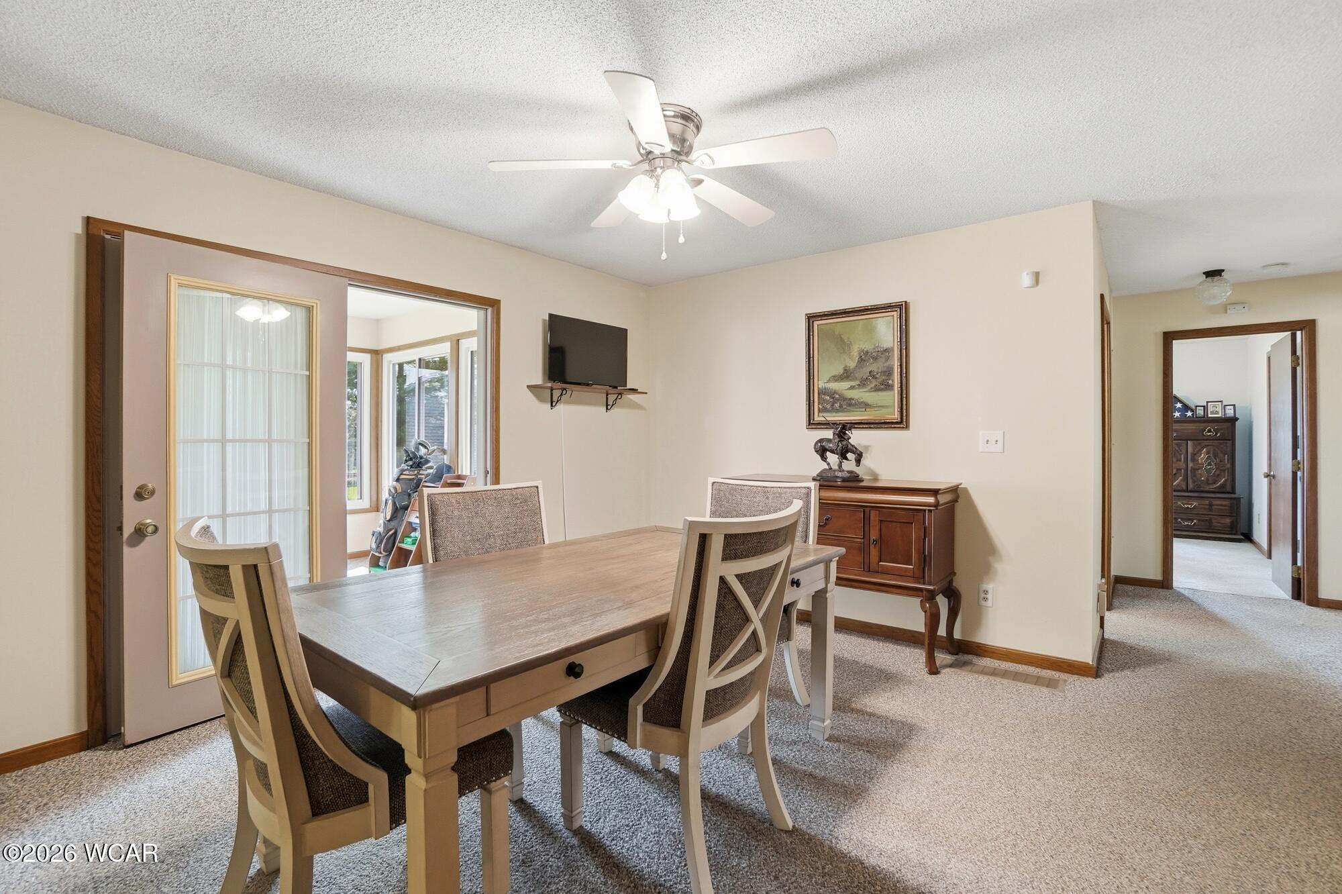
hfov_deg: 100.4
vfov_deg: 77.3
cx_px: 671
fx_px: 559
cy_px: 447
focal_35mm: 15
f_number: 4.5
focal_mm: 10
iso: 100
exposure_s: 1/160
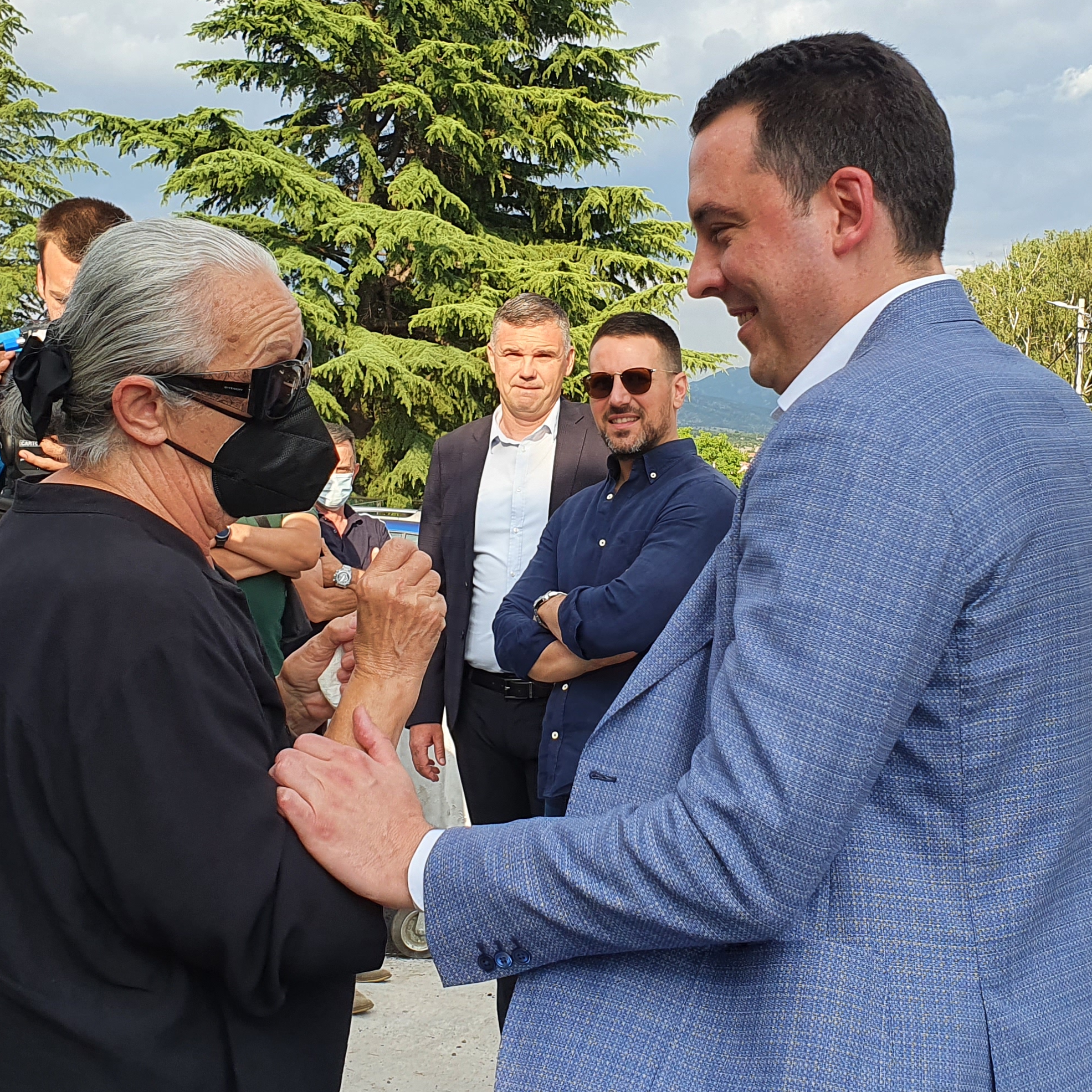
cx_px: 539
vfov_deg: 36.0
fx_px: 1677
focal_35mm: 47
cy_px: 508
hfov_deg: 36.1
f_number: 2.4
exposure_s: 1/634
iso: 50
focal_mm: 4.32
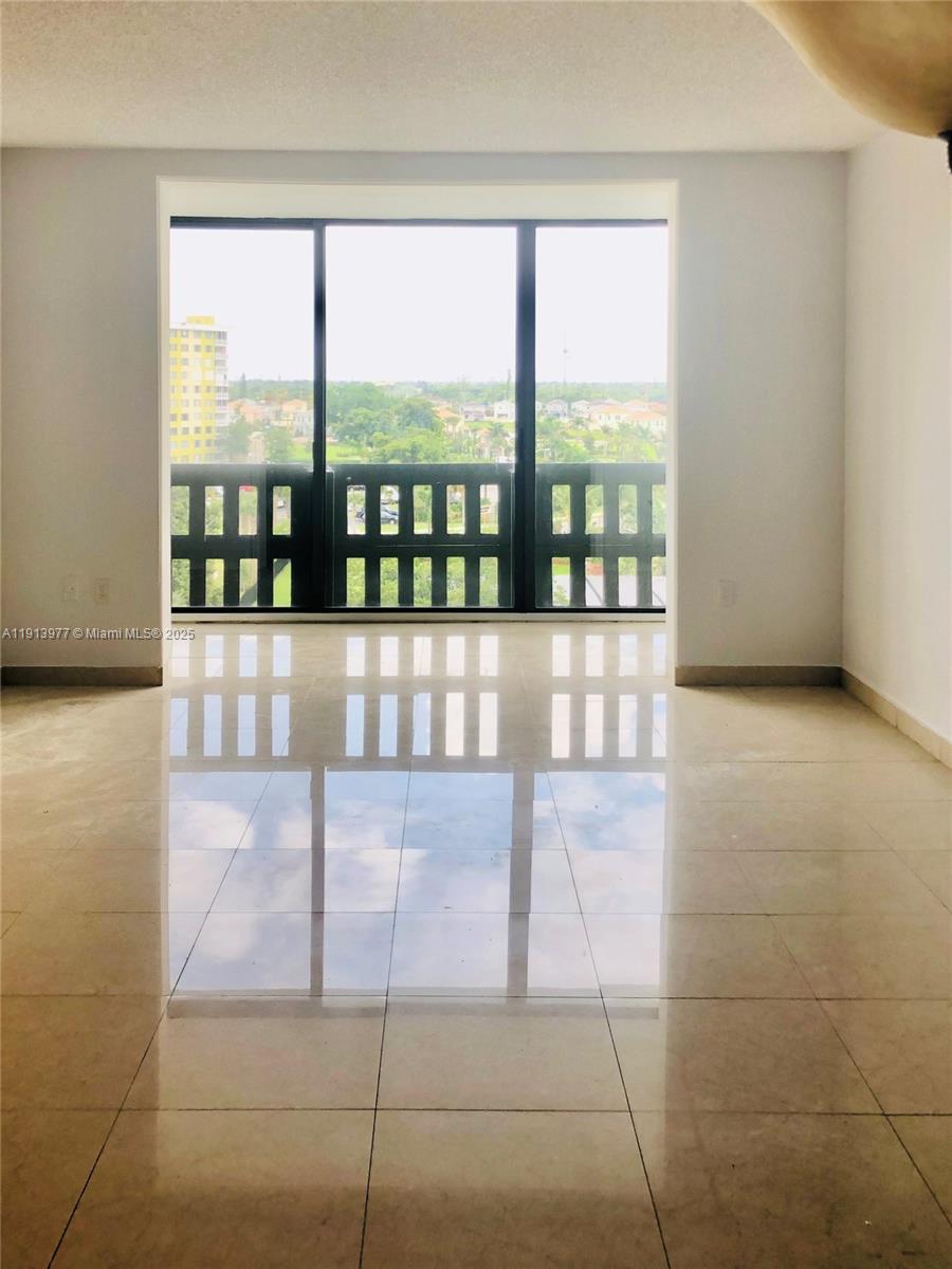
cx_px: 476
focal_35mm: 28
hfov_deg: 49.7
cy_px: 634
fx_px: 1027
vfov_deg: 63.4
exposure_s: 1/120
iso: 50
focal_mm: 4
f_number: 1.8
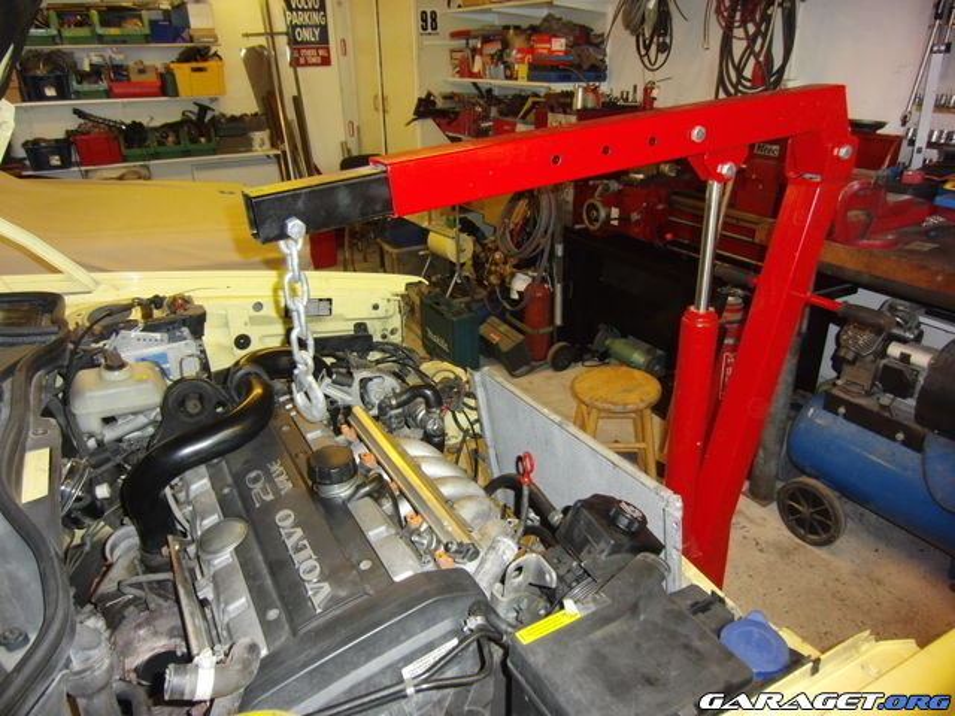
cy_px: 358
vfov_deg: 56.8
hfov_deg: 71.6
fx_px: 662
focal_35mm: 24
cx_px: 478
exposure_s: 1/60
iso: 400
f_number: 3.2
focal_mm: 4.3
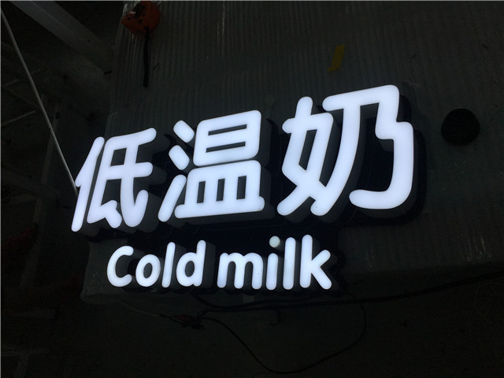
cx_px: 252
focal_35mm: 29
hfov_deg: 61.7
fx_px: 422
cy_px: 189
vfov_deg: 48.2
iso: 25
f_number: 2.2
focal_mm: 4.15
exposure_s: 1/1183
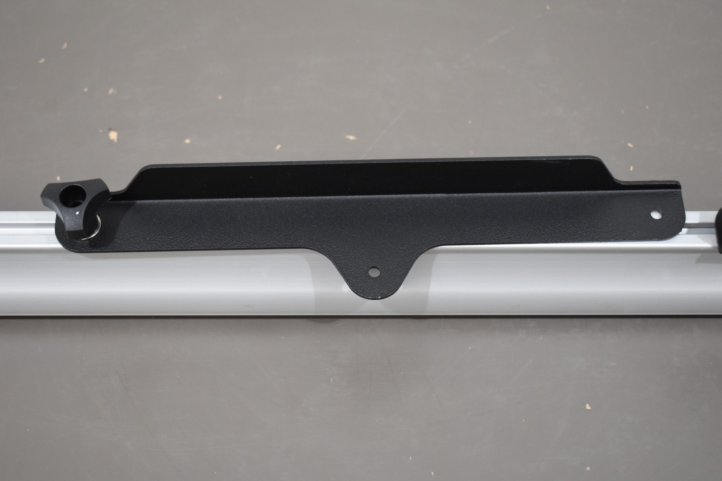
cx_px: 361
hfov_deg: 35.1
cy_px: 240
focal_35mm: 57
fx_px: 1143
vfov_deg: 23.8
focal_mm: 38
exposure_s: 1/125
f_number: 4.8
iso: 1100
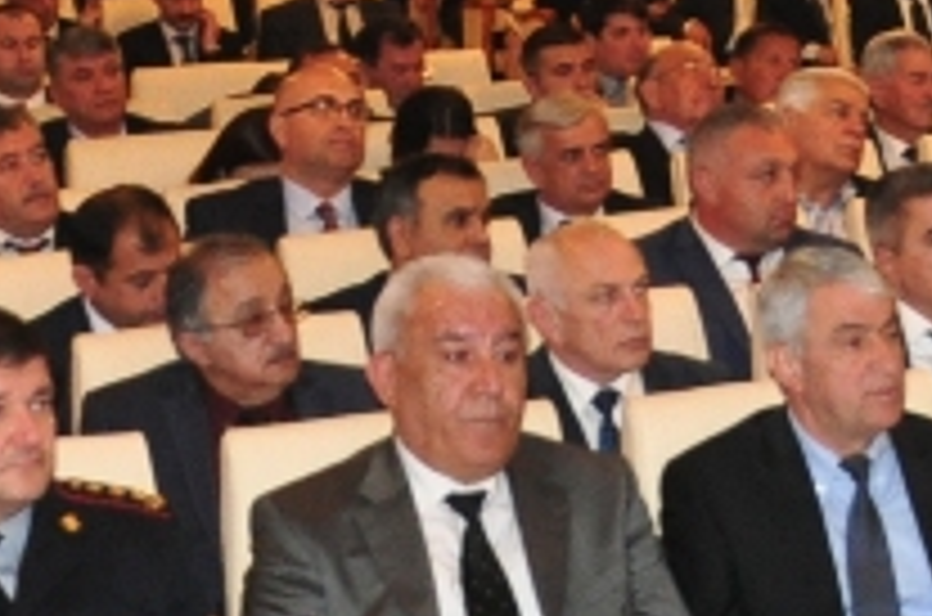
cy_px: 108
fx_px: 3797
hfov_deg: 13.1
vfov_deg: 9.3
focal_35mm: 147
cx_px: 1441
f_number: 3.5
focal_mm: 18
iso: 800
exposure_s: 1/160
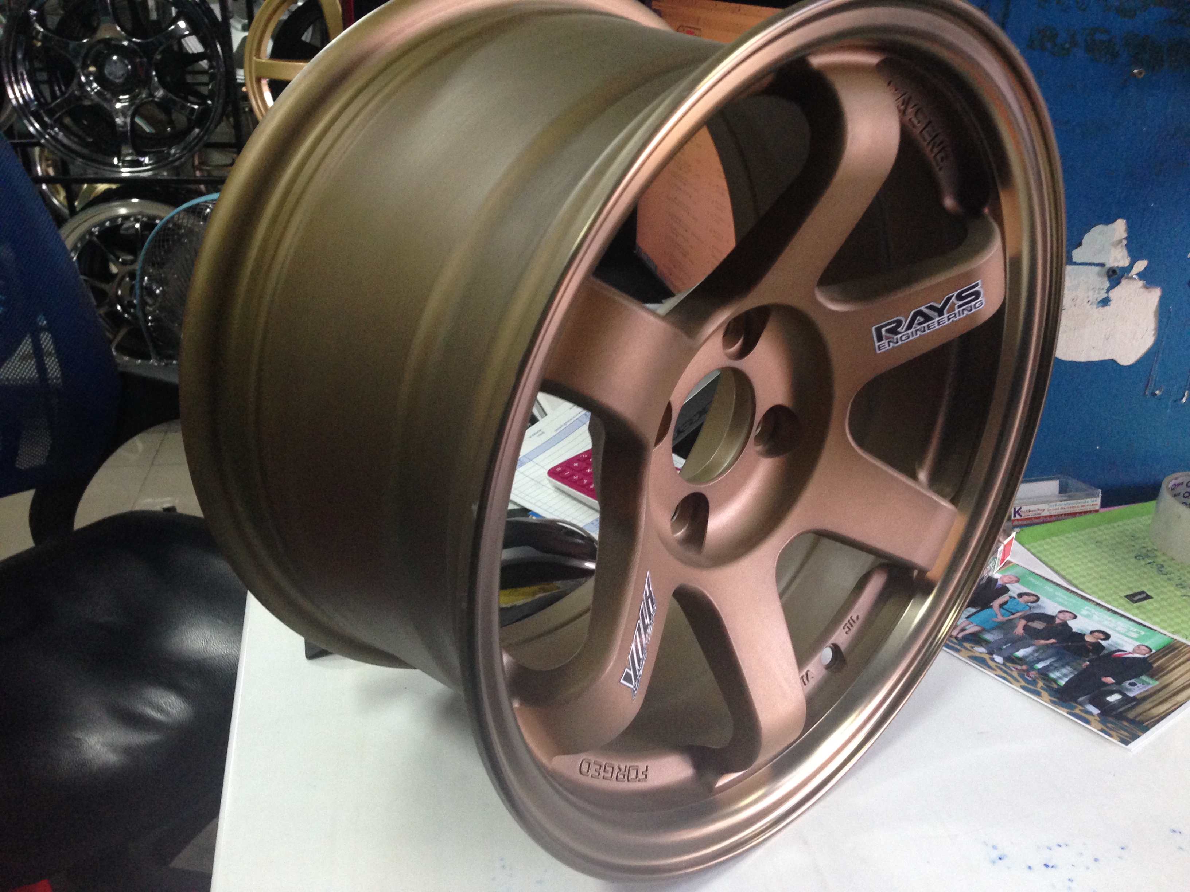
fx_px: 1134
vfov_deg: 42.9
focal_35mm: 33
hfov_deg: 55.4
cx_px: 595
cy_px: 446
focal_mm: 4.12
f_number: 2.4
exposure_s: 1/20
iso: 250
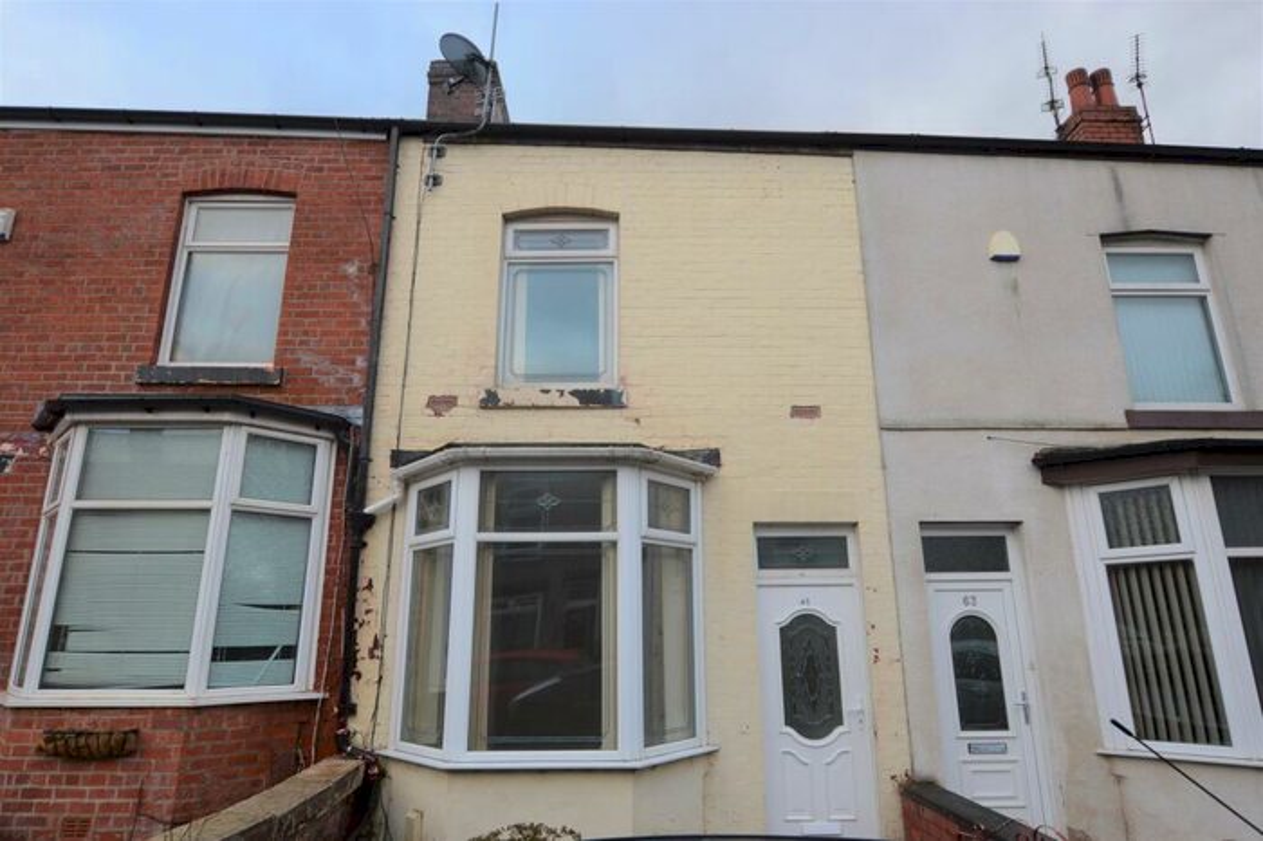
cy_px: 420
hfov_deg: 100.4
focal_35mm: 15
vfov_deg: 77.3
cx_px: 632
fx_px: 526
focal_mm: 10
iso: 400
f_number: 7.1
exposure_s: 1/200
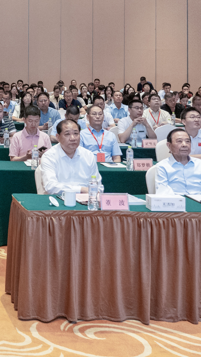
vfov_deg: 28.3
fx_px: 682
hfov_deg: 15.7
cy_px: 37
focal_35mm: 72
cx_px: -84
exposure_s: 1/125
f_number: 4
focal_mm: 24
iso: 2500
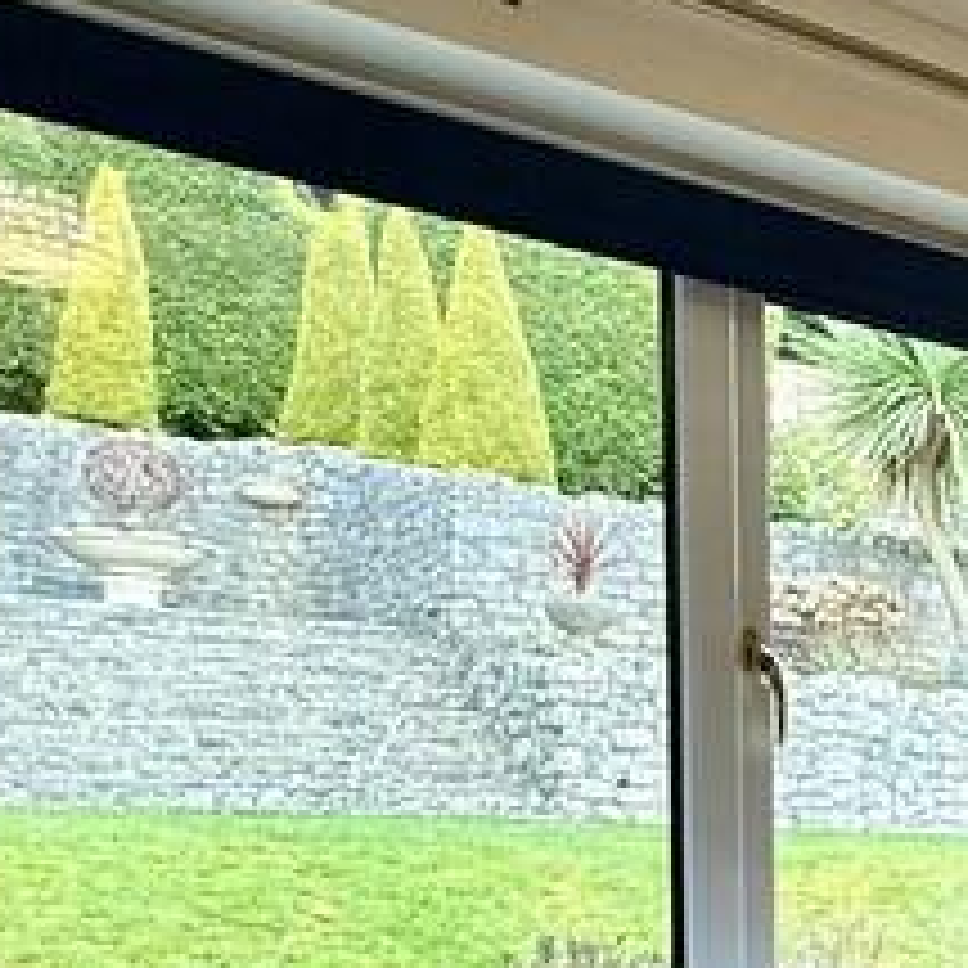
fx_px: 1867
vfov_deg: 27.5
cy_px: 959
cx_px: 1805
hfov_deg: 19.9
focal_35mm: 59
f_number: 2.2
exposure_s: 1/100
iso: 125
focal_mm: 2.22
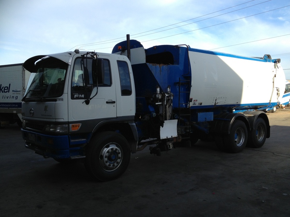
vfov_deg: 40.7
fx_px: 293
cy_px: 108
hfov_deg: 52.6
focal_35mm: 35
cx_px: 145
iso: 50
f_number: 2.4
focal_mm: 4.28
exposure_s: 1/767
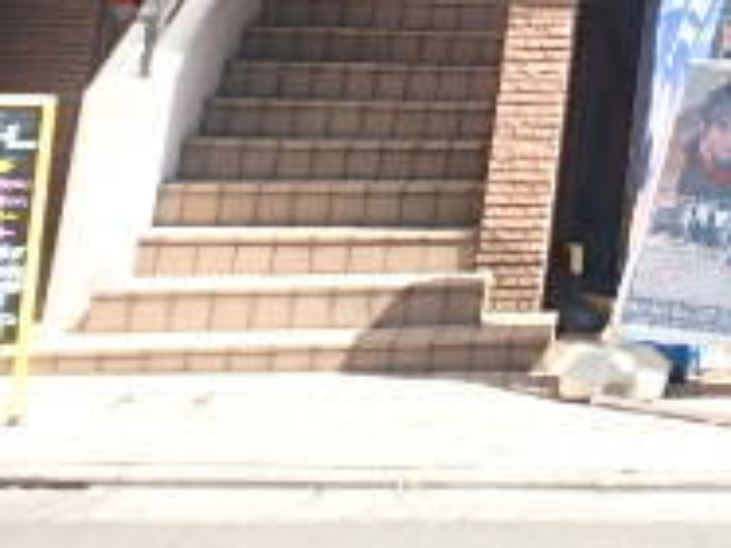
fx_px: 1519
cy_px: -317
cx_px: 1216
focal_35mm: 72
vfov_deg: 17.8
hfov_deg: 21.0
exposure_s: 1/320
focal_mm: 3.7
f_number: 3.5
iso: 125
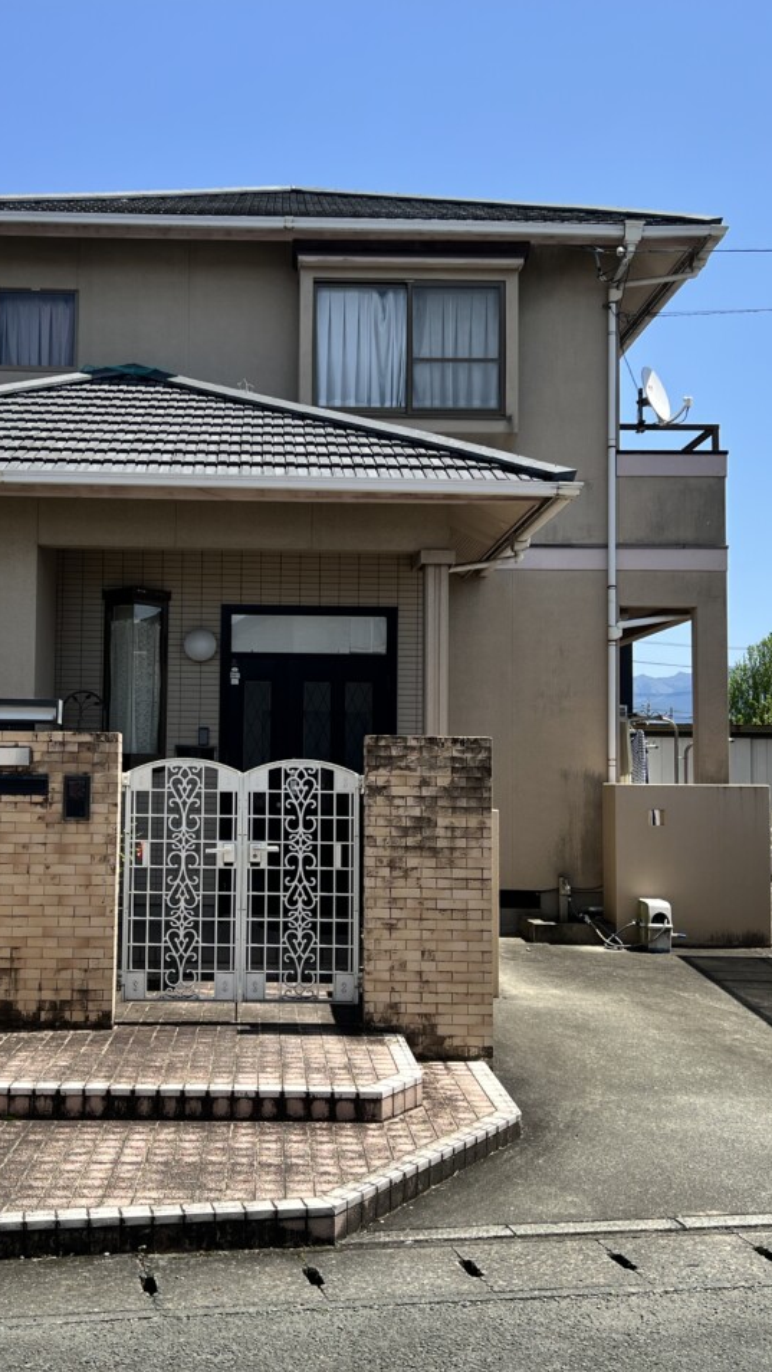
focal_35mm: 38
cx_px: 283
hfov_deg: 31.1
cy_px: 687
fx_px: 1382
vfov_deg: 52.8
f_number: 1.5
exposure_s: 1/3460
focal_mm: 5.7
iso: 50
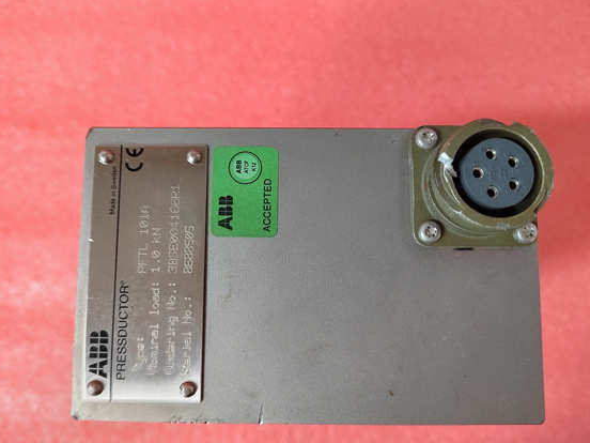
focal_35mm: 25
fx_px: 426
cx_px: 286
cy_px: 222
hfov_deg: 69.4
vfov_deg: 54.9
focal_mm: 5.52
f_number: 1.9
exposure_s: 1/50
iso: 2347
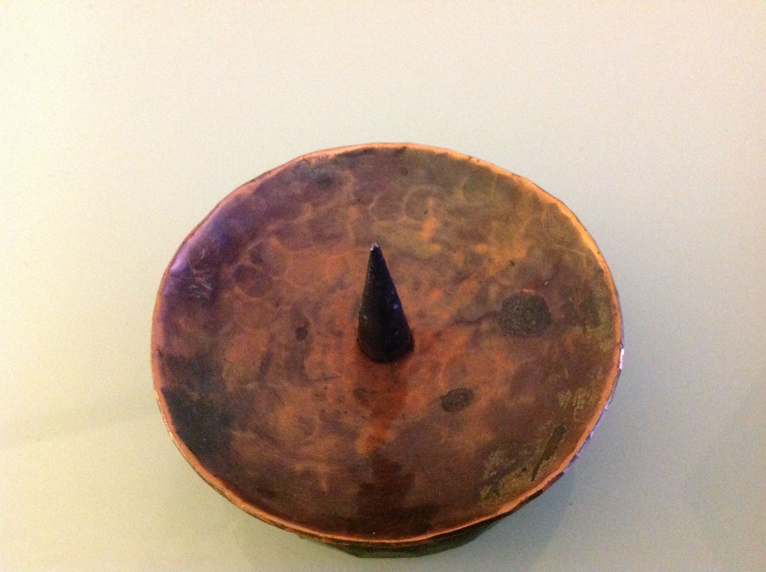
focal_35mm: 35
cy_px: 286
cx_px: 383
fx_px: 773
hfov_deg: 52.7
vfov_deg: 40.6
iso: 800
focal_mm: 4.28
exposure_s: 1/17
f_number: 2.4
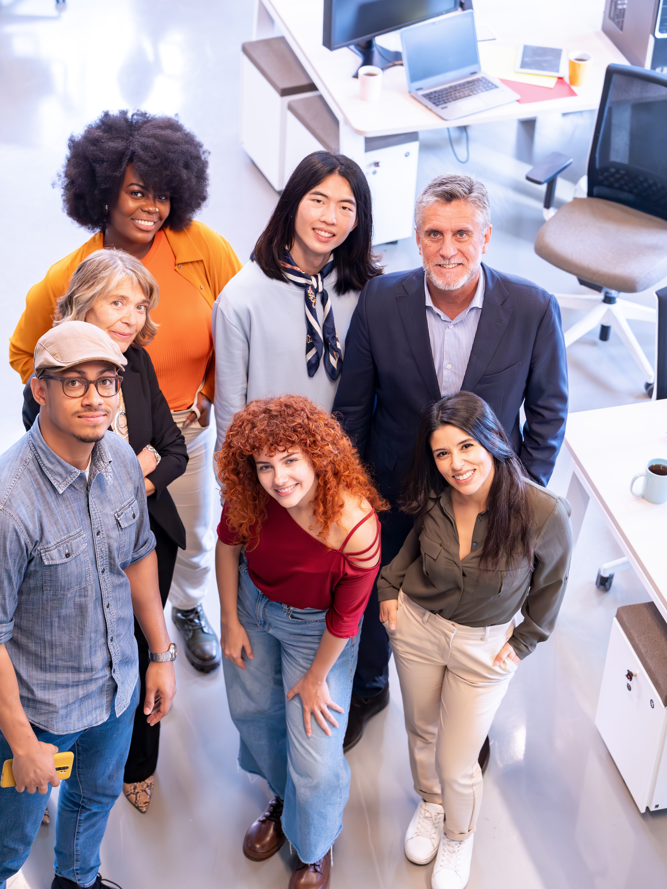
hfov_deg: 18.4
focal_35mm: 80
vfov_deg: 24.4
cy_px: 405
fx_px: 2055
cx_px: 331
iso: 5000
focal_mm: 73
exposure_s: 1/320
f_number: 4
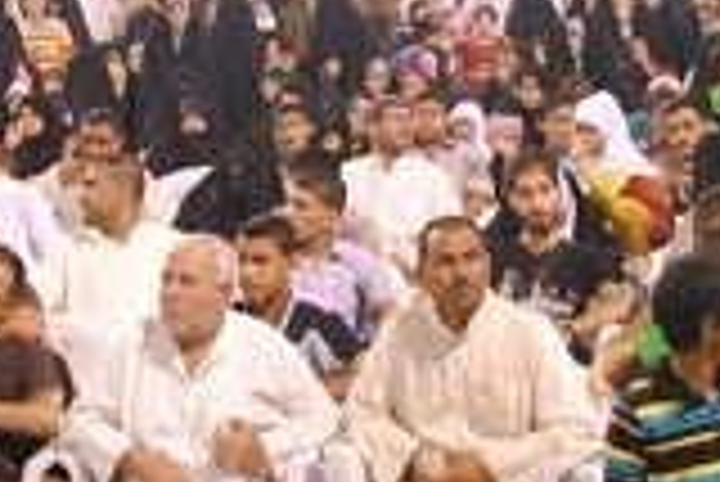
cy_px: -72
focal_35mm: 137
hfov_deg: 15.0
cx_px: 230
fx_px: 2734
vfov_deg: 9.9
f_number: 4.5
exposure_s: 1/40
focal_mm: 29
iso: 1600
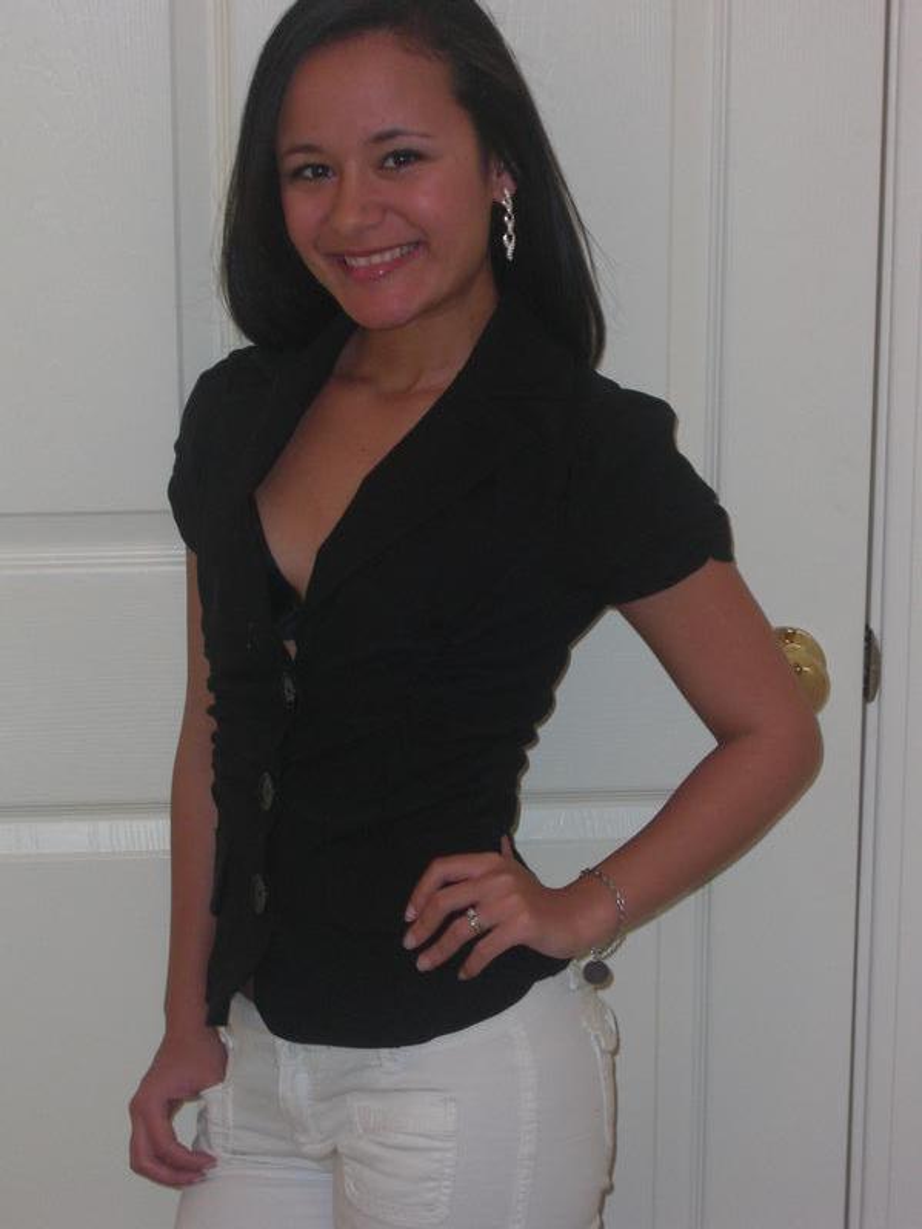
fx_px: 3162
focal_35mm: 89
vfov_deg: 22.0
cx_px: 461
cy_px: 614
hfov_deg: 16.6
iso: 200
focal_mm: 15.7
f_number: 4.8
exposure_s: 1/30
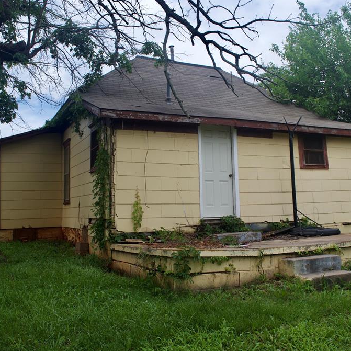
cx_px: 190
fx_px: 402
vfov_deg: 47.2
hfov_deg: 47.2
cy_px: 175
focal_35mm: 35
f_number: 7.1
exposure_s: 1/200
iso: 100
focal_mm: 18
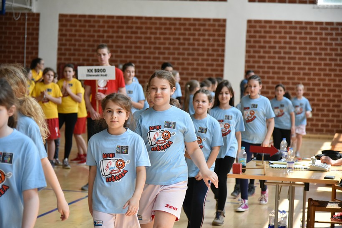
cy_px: 114
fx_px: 874
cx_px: 171
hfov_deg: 22.1
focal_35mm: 92
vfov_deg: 14.9
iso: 3200
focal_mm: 92
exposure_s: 1/2500
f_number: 4
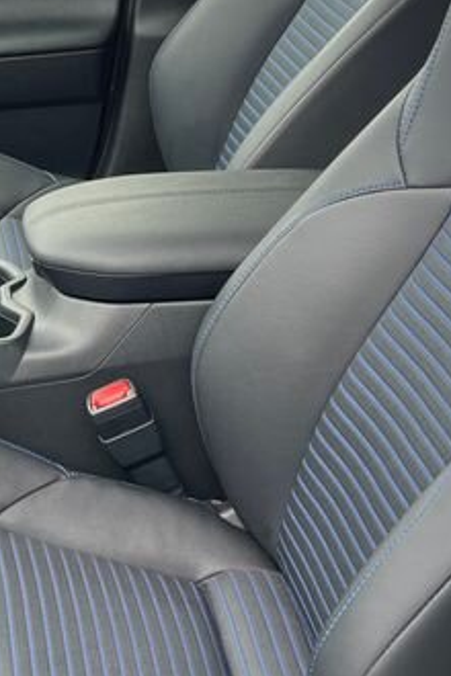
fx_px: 1578
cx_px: -68
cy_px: 320
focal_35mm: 84
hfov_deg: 15.7
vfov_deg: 24.2
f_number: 1.6
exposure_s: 1/122
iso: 64
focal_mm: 5.1
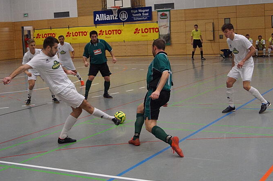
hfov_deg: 34.5
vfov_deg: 23.3
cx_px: 139
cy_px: 68
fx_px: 440
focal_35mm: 58
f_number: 4
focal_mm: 24
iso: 3200
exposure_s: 1/400
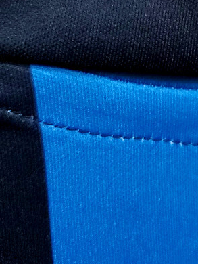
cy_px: 37
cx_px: 235
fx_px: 549
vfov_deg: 26.3
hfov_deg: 19.3
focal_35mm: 72
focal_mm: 4.3
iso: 500
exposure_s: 1/30
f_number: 1.5
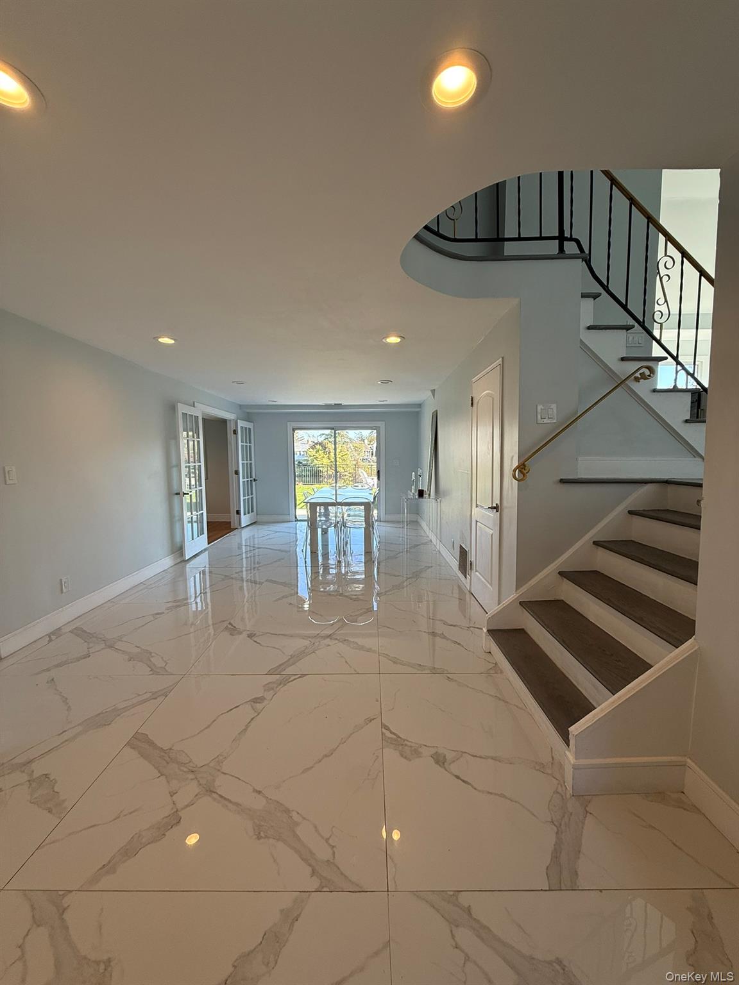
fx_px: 399
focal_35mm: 14
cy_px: 492
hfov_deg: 85.7
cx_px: 370
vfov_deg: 102.1
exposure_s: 1/148
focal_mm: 2.22
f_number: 2.2
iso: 64
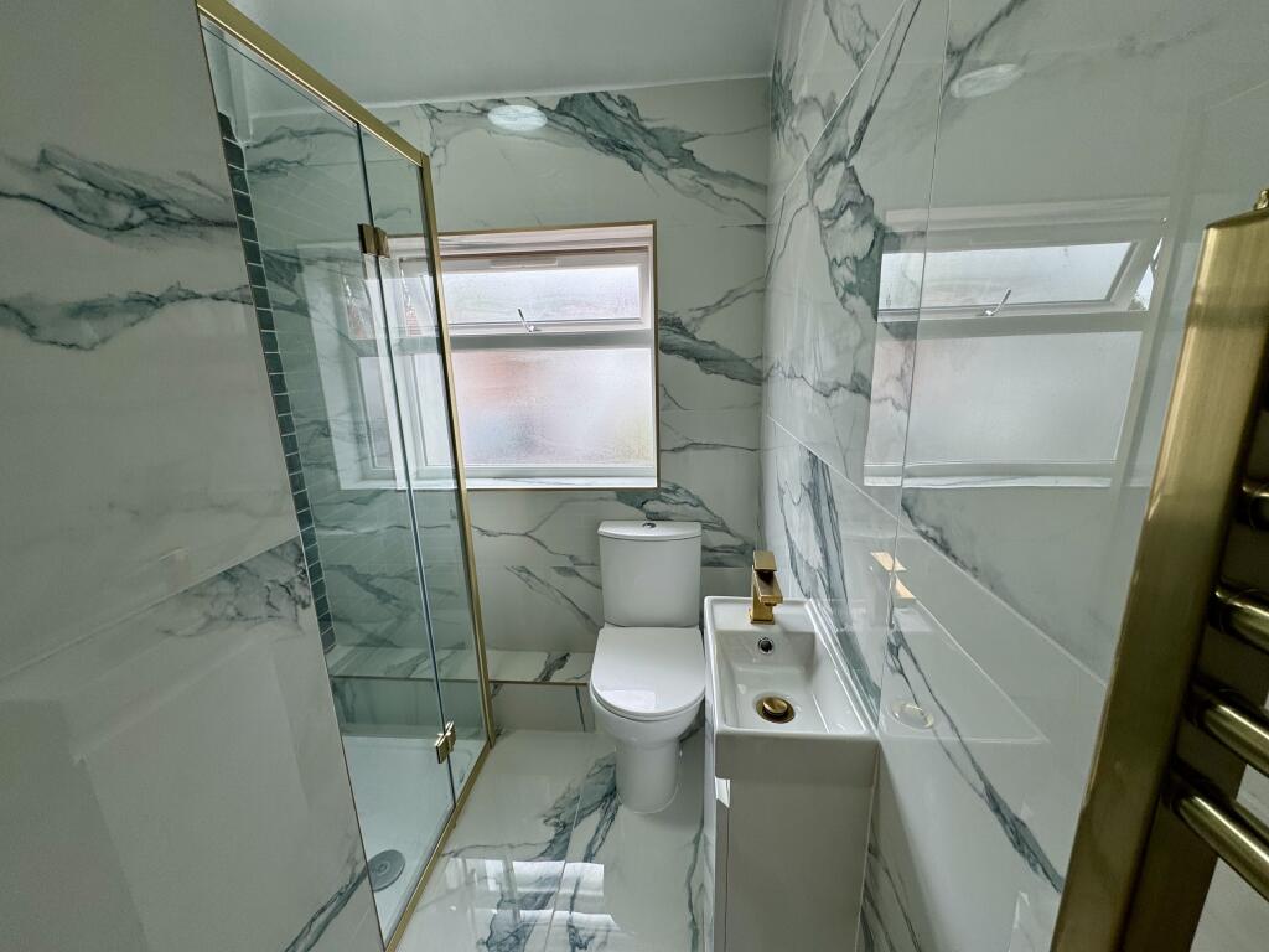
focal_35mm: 14
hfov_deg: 102.1
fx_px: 513
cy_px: 476
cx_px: 634
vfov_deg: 85.7
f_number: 2.2
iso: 40
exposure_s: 1/160
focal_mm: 2.22
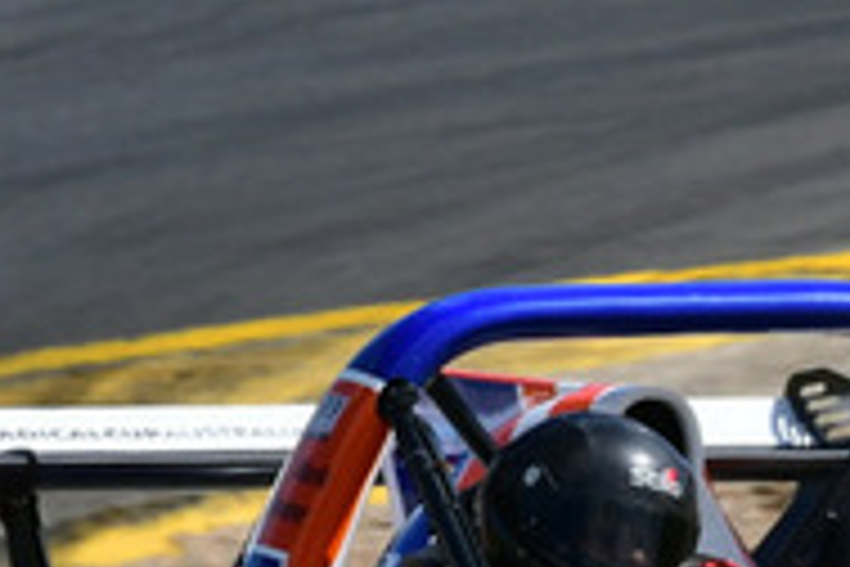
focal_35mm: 2481
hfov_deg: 0.8
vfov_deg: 0.6
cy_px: 482
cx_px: 733
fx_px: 58575
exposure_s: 1/640
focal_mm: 390
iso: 320
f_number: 11
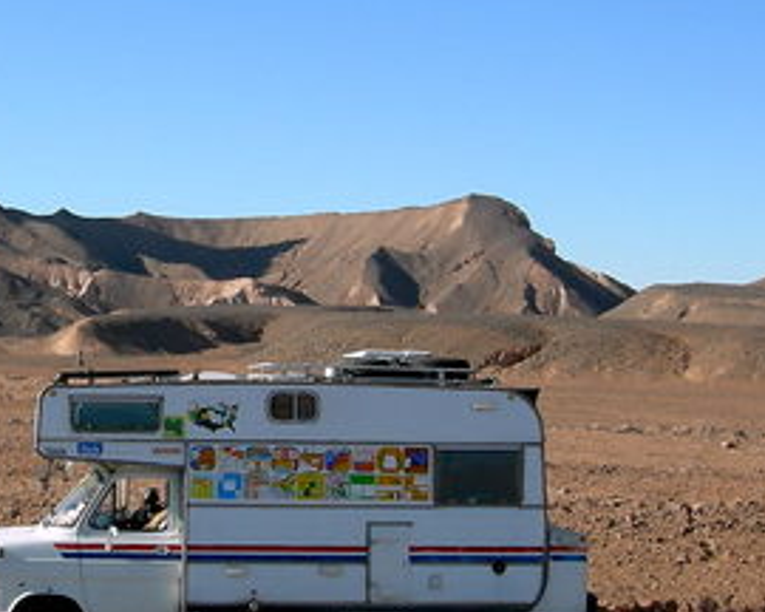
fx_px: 1766
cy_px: 241
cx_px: 42
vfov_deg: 19.6
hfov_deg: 23.6
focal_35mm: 78
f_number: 6
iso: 64
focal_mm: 7.5
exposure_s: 1/260
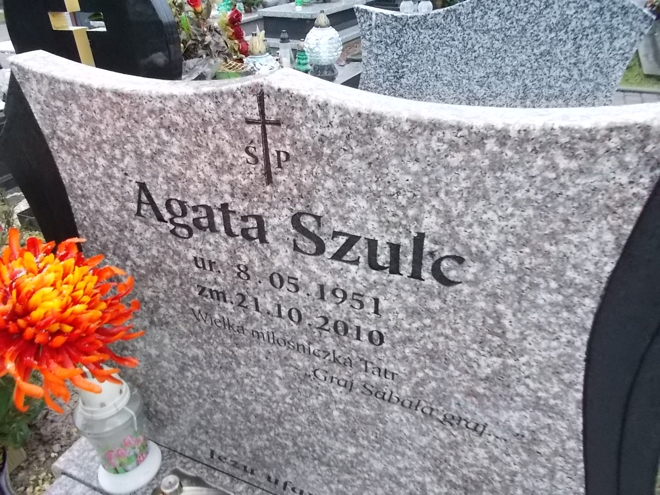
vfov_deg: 53.1
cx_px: 330
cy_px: 248
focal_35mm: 26
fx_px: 496
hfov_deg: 67.3
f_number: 3.2
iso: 400
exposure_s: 1/80
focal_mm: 4.6
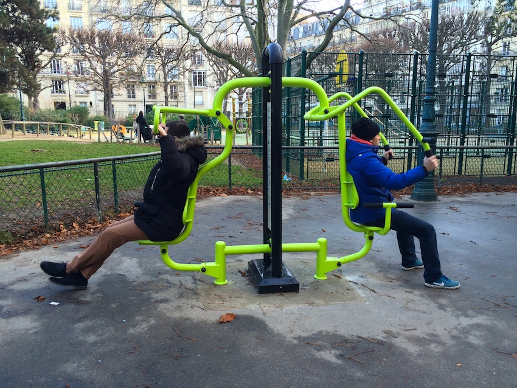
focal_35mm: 29
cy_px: 194
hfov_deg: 61.6
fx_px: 433
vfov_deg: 48.2
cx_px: 258
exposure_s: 1/60
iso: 40
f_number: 2.2
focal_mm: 4.15
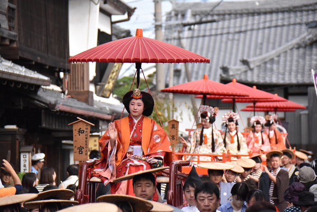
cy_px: 106
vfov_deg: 4.7
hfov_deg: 7.0
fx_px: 2577
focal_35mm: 292
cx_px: 158
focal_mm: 195
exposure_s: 1/2000
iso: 1250
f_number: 5.6
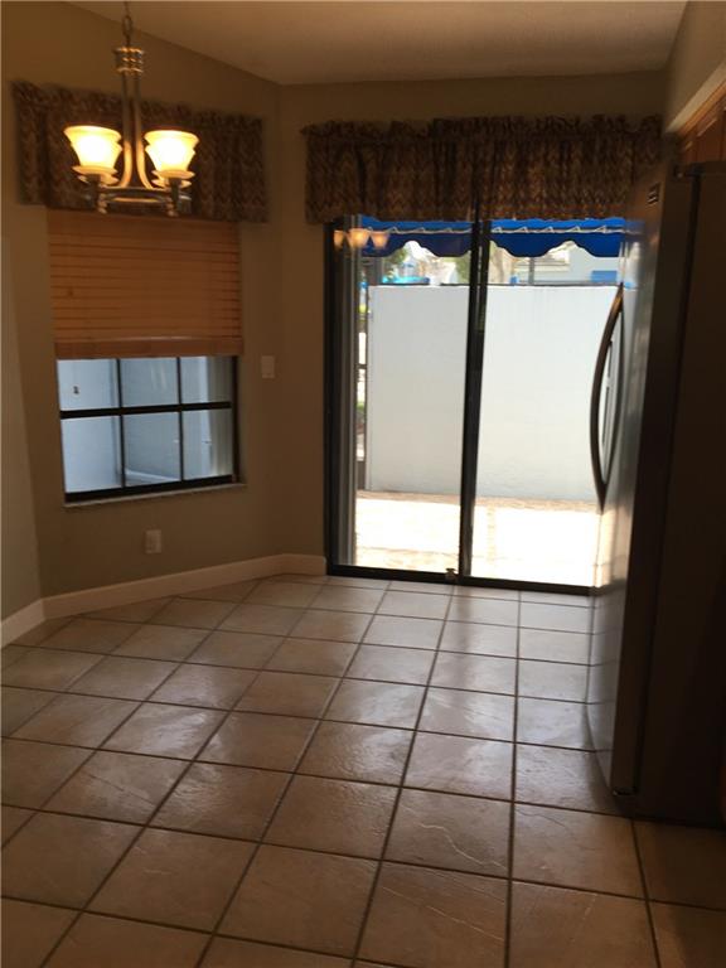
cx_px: 363
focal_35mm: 29
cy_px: 484
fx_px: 811
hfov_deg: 48.2
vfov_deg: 61.7
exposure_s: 1/120
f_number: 2.2
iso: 25
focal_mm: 4.15
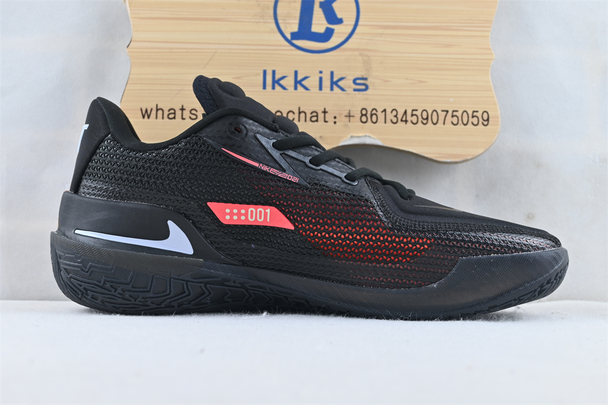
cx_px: 304
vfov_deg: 27.7
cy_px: 202
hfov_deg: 40.5
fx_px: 823
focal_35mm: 49
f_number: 5
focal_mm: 32.5
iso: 140
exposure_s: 1/40
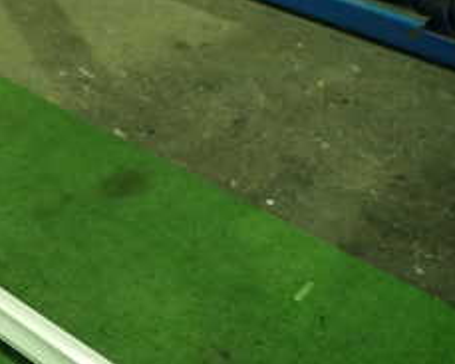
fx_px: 861
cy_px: 334
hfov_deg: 26.6
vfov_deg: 23.2
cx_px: -76
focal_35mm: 64
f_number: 2
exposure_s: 1/30
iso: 500
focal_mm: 4.5
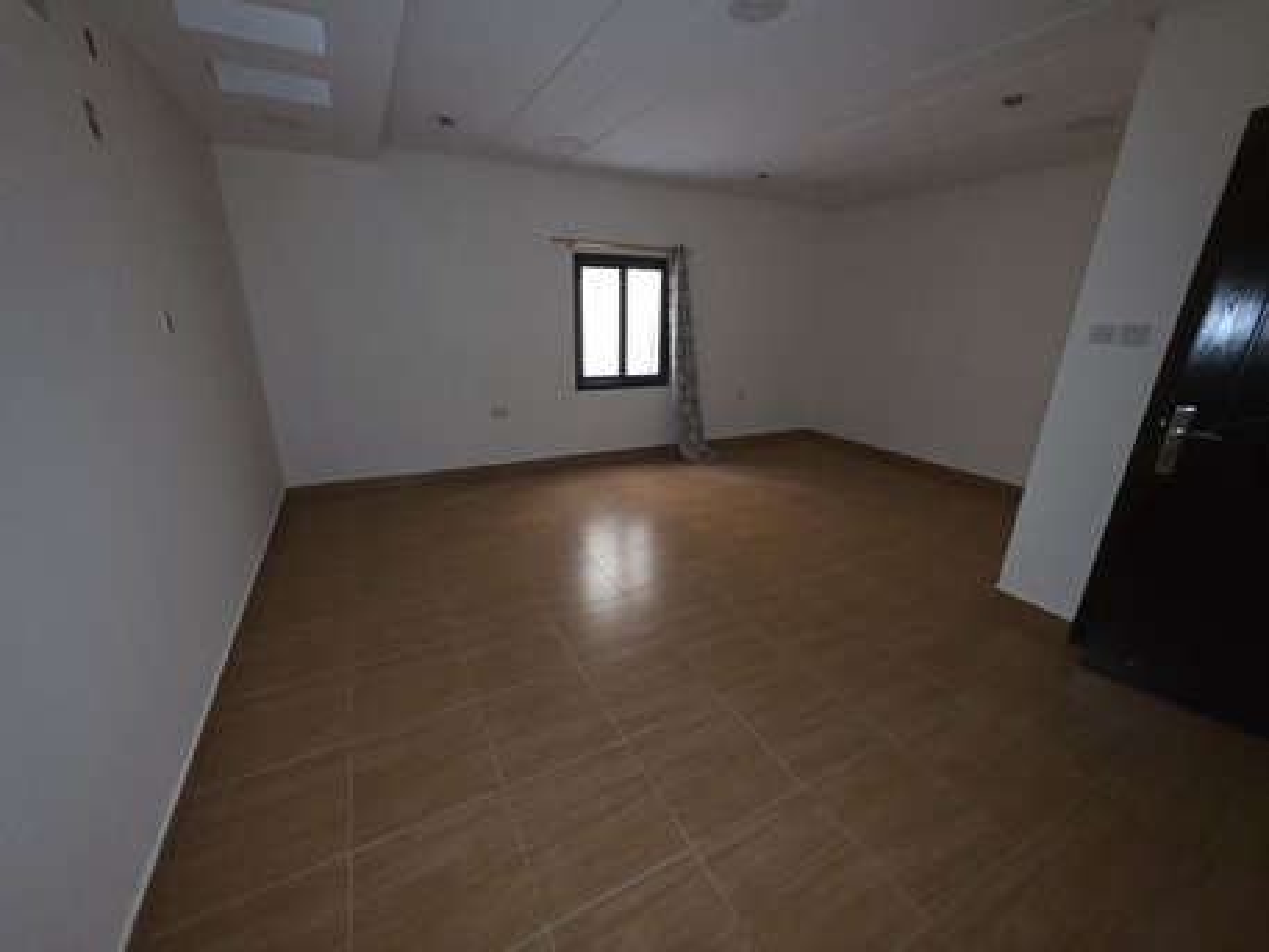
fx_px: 477
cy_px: 476
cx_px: 634
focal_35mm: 13
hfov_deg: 106.2
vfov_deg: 89.9
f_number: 1.9
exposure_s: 1/30
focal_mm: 2.2
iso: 400
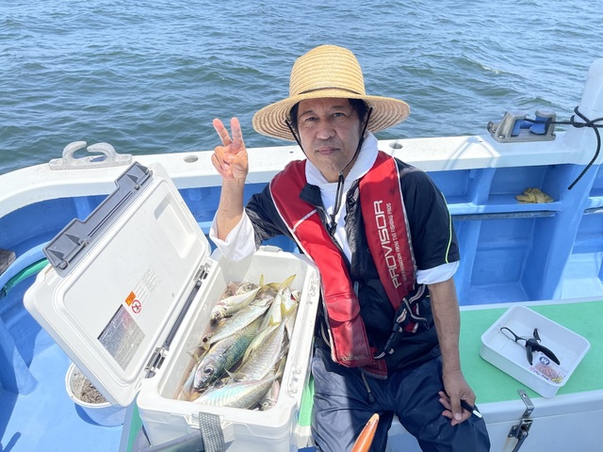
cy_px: 226
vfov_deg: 54.9
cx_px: 302
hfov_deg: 69.4
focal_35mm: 25
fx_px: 435
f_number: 1.6
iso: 32
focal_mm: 5.1
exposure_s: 1/3663
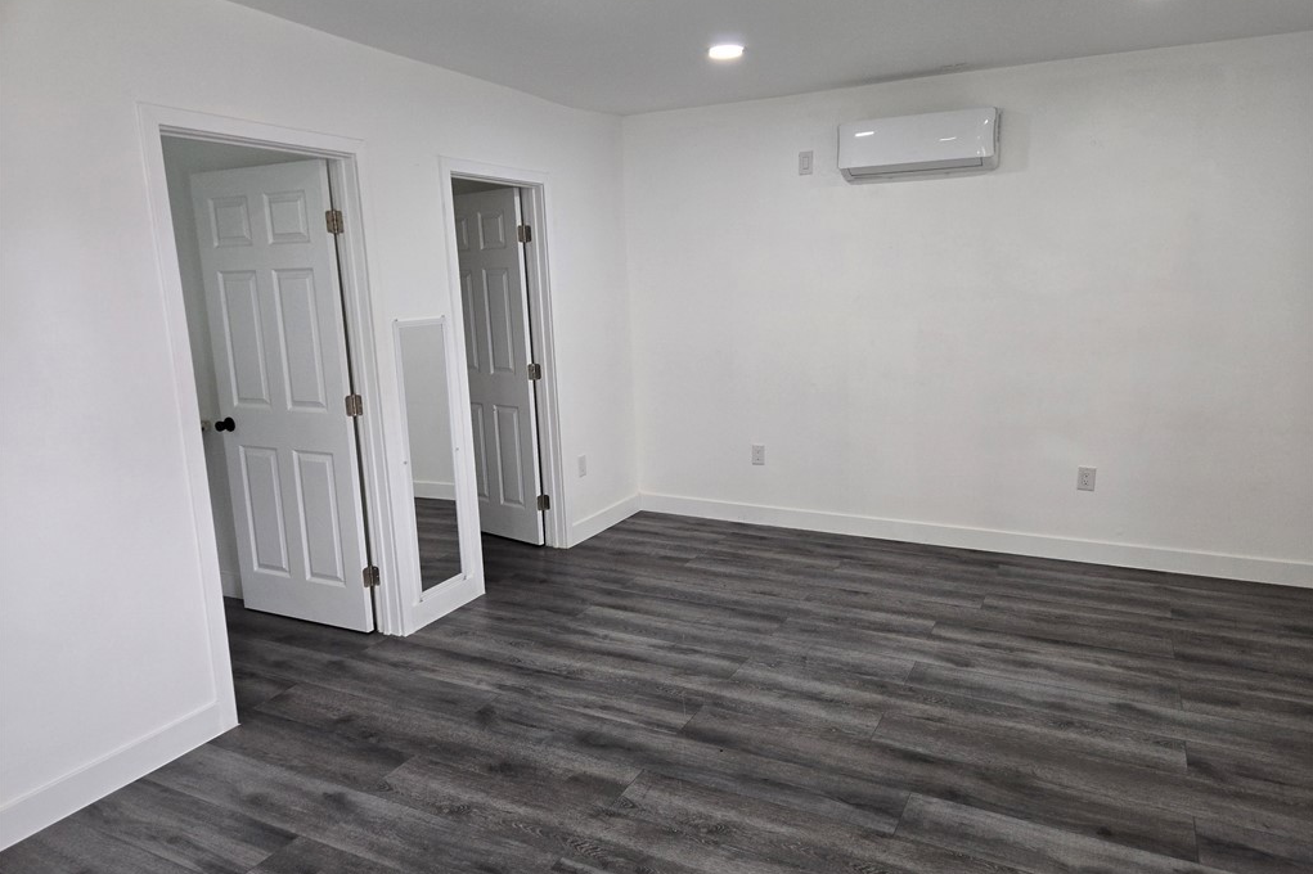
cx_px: 656
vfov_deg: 53.1
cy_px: 434
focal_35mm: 24
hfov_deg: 73.8
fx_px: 875
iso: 100
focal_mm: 5.4
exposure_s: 1/40
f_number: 1.8
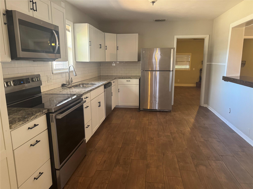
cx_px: 126
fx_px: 175
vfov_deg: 56.8
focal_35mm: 24
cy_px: 94
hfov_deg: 71.6
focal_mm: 6.76
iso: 640
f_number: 1.78
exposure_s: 1/60
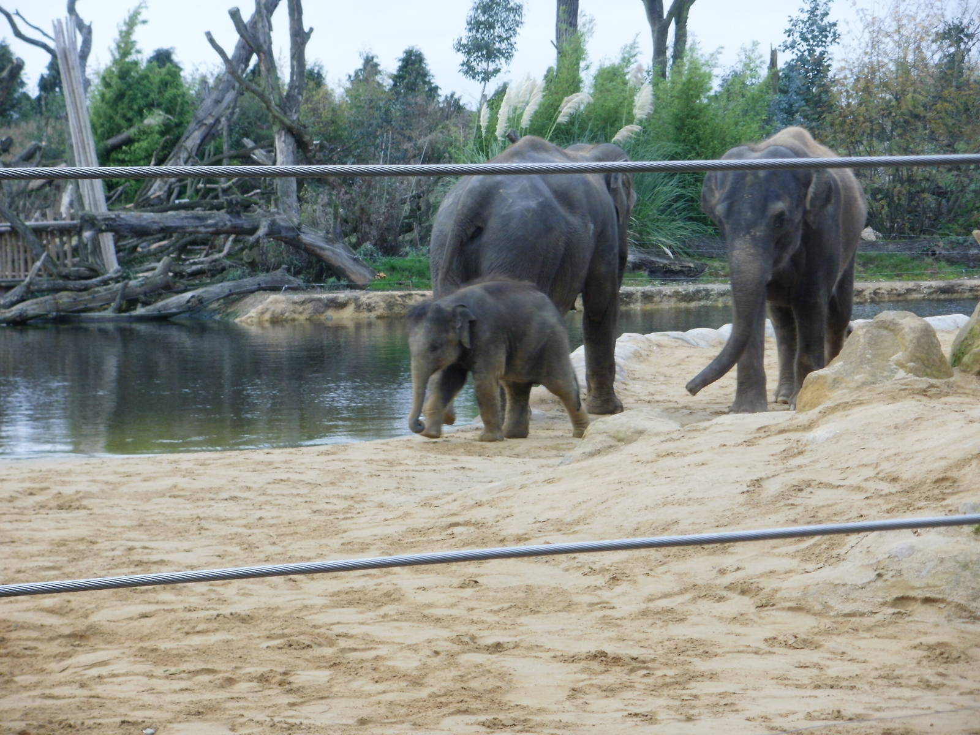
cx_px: 490
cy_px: 368
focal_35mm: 121
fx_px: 3426
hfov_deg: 16.3
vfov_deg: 12.2
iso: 125
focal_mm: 21.2
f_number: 5.3
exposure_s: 1/40
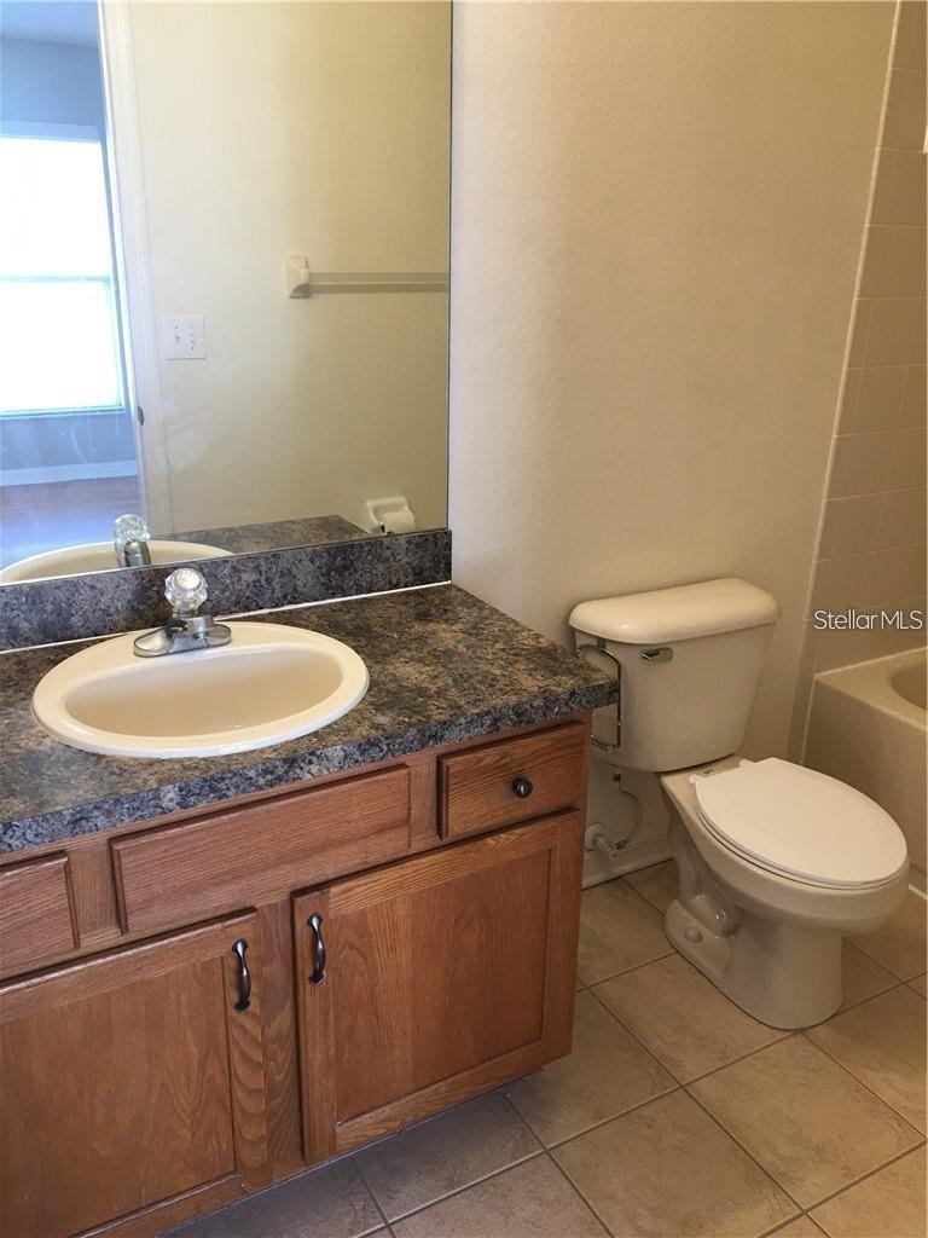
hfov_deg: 48.2
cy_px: 619
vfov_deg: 61.7
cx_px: 464
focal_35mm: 29
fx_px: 1037
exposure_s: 1/30
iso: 40
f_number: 2.2
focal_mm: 4.15
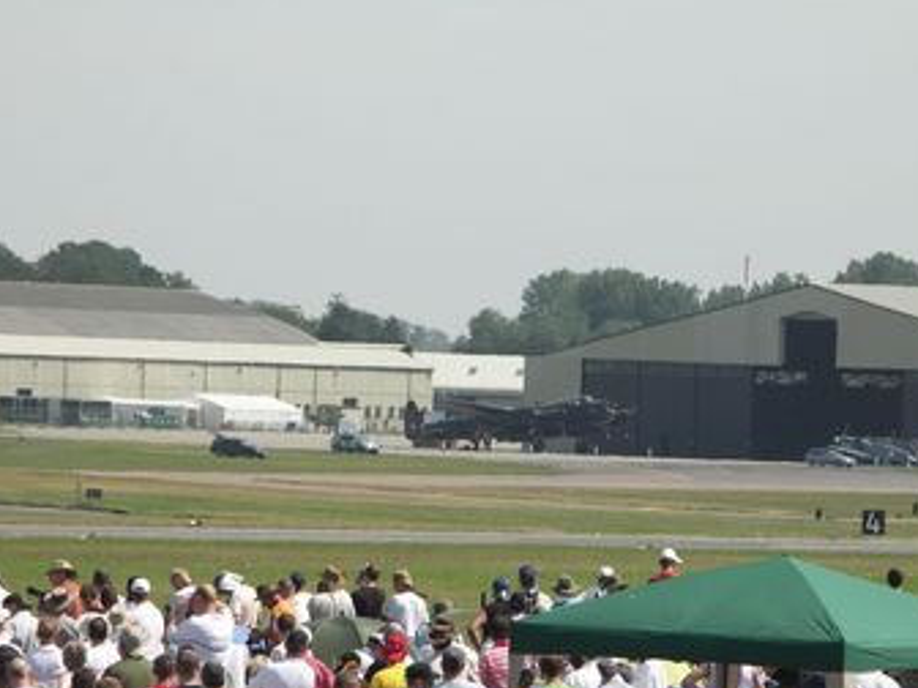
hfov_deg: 5.6
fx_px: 9467
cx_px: 497
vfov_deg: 4.2
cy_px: 352
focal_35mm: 357
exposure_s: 1/400
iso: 50
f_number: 4.5
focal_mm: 76.2
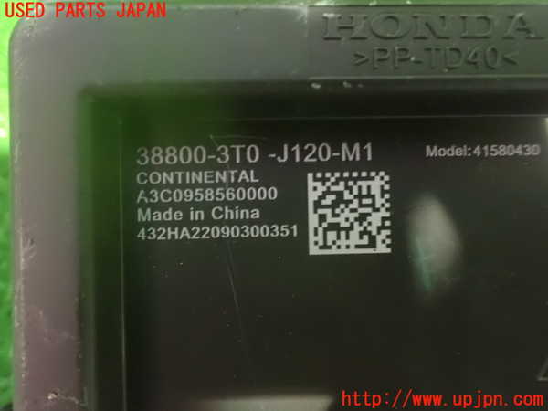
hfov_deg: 60.0
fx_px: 475
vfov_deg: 46.8
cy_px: 206
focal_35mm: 30
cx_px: 274
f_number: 2.3
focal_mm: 5.4
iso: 1600
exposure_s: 1/20
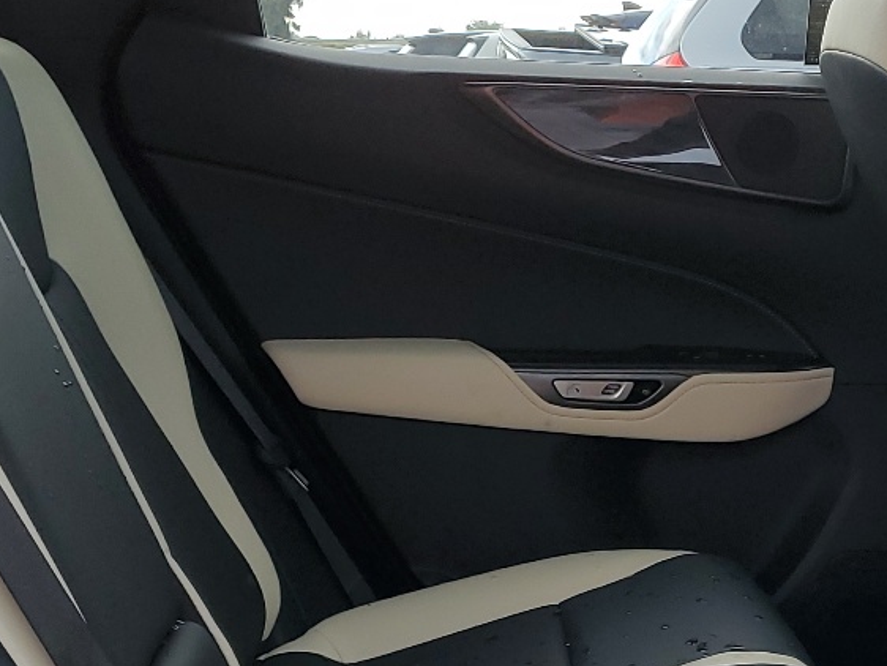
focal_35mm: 74
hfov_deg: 26.2
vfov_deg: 19.6
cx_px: 593
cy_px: 584
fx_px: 1897
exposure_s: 1/120
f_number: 1.5
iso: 60
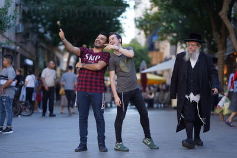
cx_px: 118
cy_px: 79
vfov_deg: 16.0
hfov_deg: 23.9
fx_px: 559
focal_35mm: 85
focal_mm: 85
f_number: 1.8
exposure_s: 1/500
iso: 100
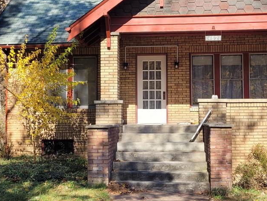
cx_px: 126
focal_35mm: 60
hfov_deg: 32.2
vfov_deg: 24.4
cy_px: 100
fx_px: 463
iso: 40
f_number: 1.8
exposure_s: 1/823
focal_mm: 5.4
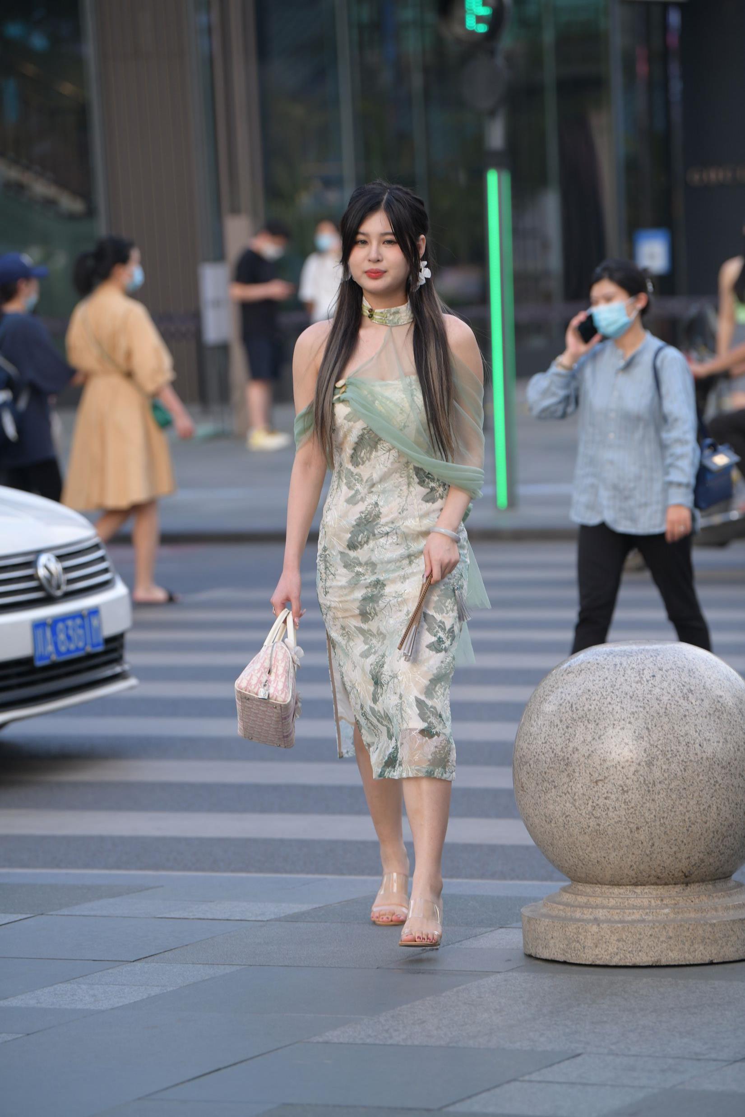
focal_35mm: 145
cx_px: 372
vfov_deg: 14.2
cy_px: 558
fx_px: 4500
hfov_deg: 9.5
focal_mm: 145
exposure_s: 1/500
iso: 500
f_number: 3.5
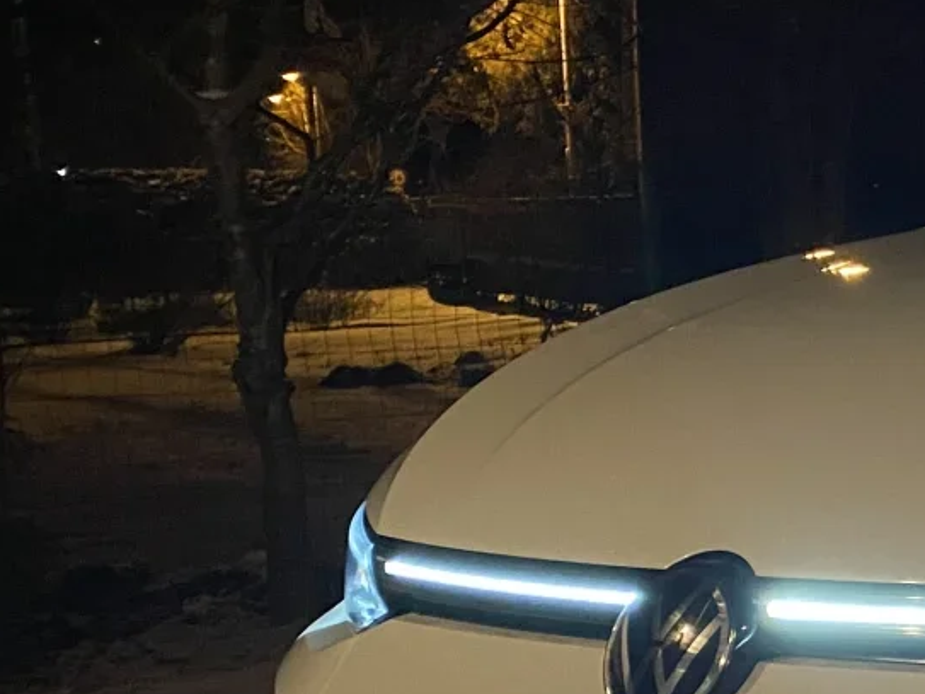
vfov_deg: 15.9
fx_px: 2458
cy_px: 583
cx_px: 1530
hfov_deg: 18.1
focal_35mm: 92
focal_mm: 4.25
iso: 640
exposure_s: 1/25
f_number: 1.8
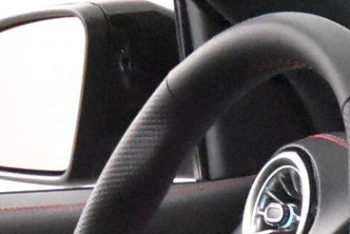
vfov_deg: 6.4
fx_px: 1985
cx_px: 494
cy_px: 562
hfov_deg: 9.8
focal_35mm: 204
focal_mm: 20
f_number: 5.6
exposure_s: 1/60
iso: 12800
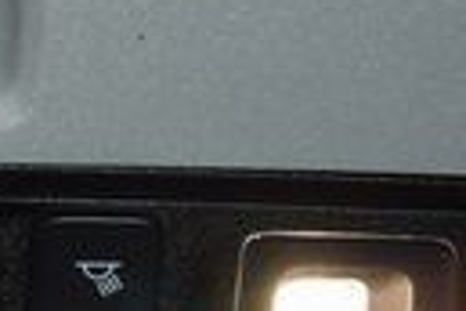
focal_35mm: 185
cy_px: 320
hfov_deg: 10.8
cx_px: -170
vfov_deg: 7.4
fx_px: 2401
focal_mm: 25
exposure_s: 1/125
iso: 360
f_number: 3.8
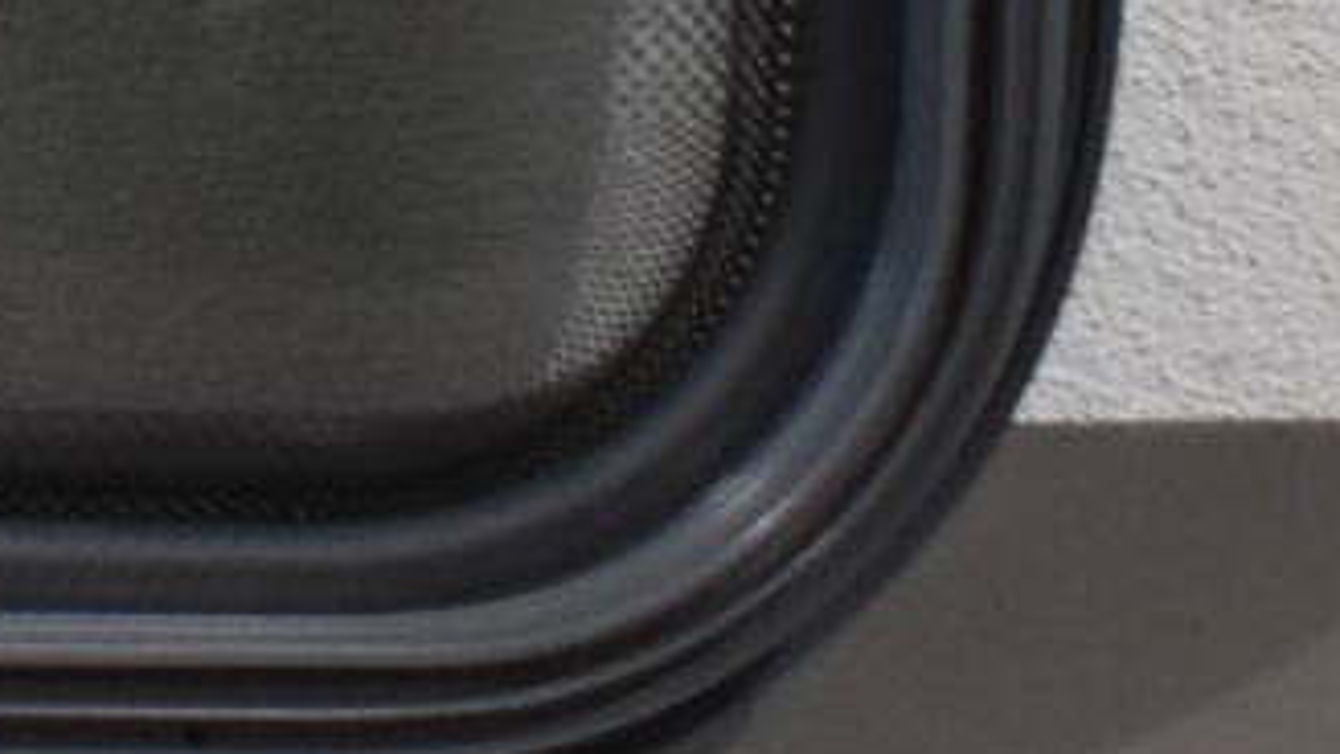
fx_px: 12224
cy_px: -1694
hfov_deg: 5.8
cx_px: -2750
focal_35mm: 344
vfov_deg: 3.4
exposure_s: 1/160
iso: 800
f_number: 4.2
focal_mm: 28
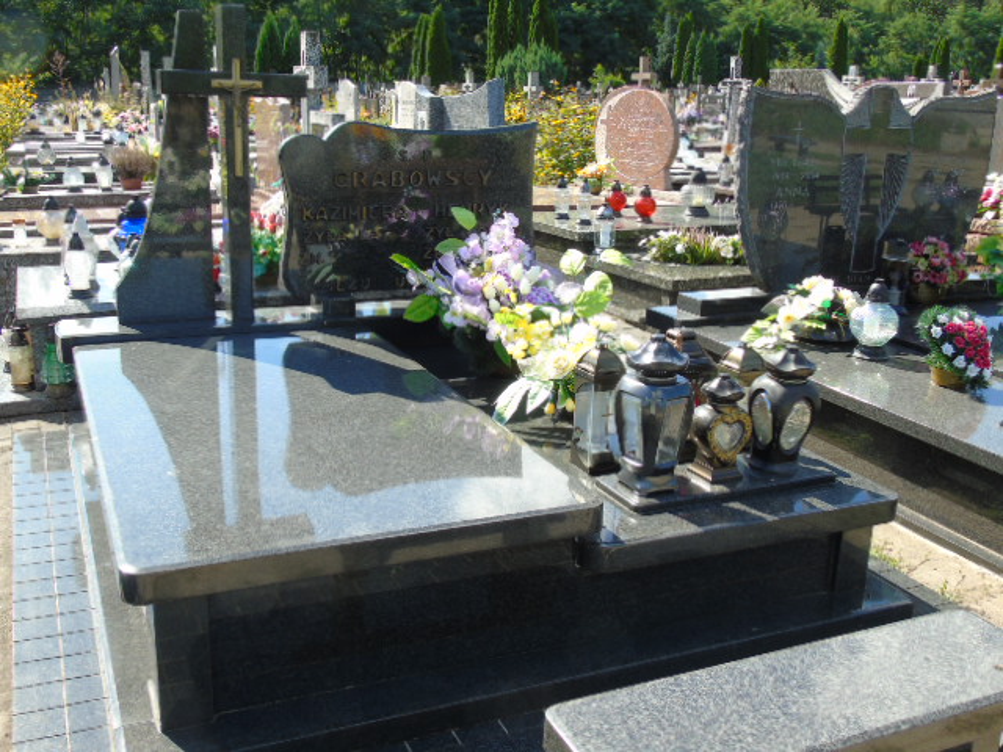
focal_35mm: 34
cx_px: 502
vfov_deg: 41.8
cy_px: 376
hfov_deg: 54.0
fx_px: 985
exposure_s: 1/250
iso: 80
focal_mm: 6.1
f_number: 3.8
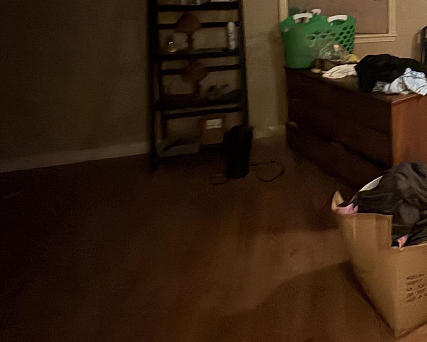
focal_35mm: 34
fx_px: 430
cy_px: 14
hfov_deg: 39.1
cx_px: 508
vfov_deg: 39.2
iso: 1000
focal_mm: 2.22
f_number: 2.2
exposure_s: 1/7
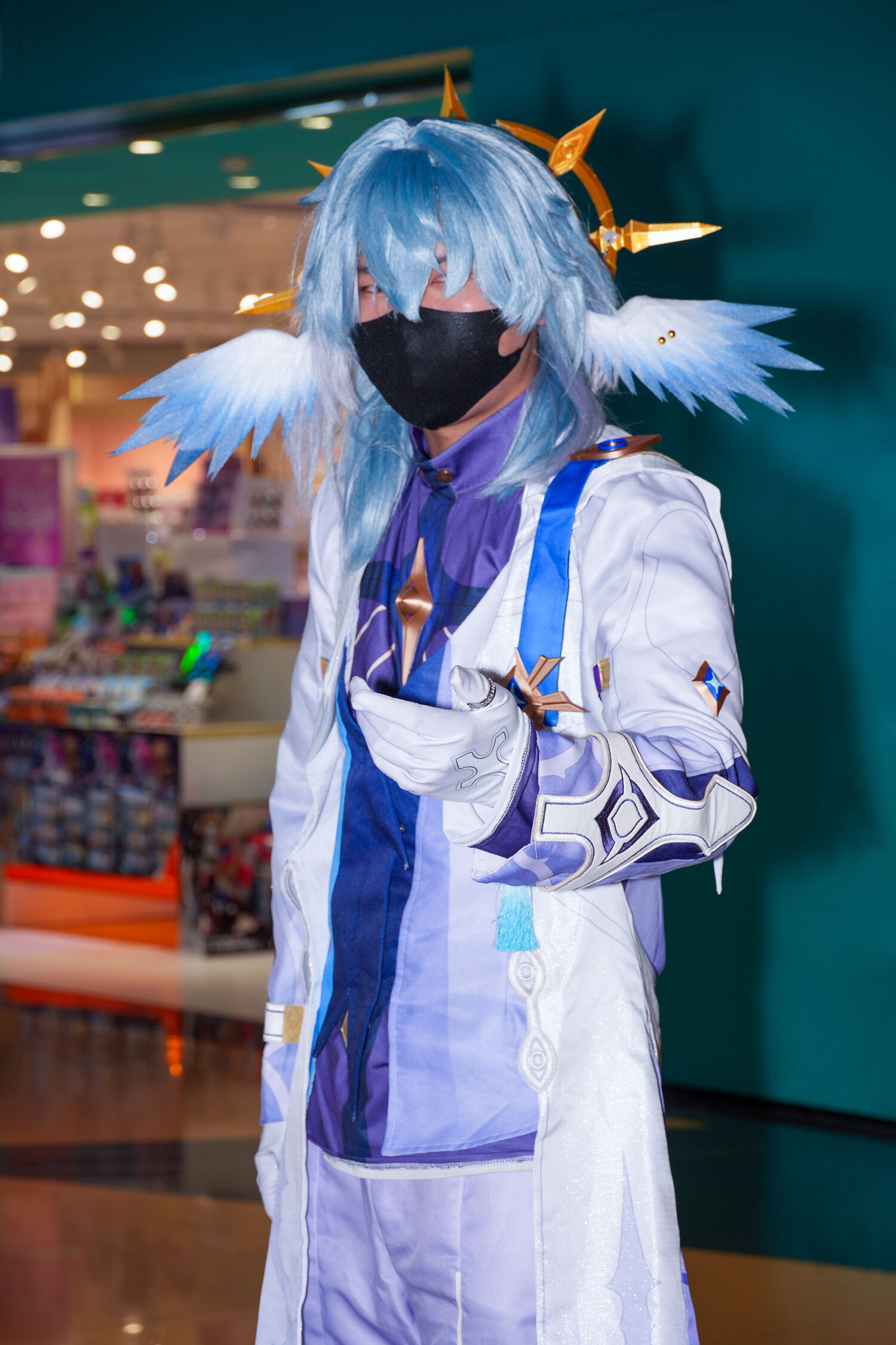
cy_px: 672
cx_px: 448
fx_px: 3920
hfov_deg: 13.0
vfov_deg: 19.5
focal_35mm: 105
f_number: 5.6
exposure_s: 1/60
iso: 160
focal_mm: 70
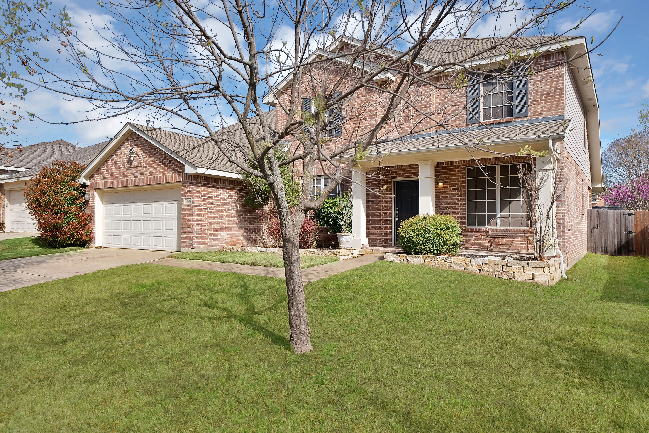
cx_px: 324
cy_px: 216
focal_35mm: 24
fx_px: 433
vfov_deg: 53.2
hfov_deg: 73.7
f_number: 9
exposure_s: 1/320
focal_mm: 24
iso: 640
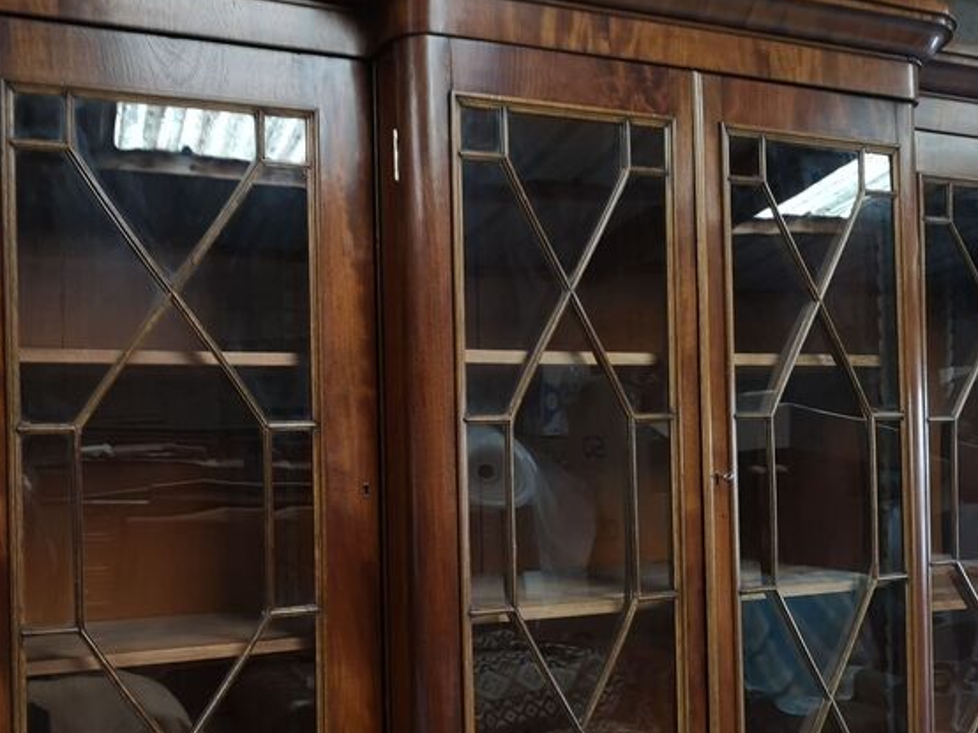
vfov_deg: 36.6
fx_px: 1101
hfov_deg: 47.8
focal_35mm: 39
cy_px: 456
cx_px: 427
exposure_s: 1/25
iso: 400
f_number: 1.8
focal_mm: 5.58
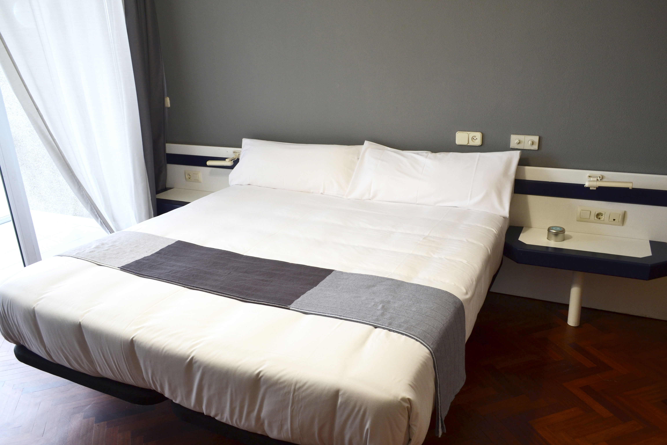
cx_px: 334
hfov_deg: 67.4
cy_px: 222
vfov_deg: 47.9
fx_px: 500
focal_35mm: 27
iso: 400
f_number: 6.3
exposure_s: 1/20
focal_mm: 18
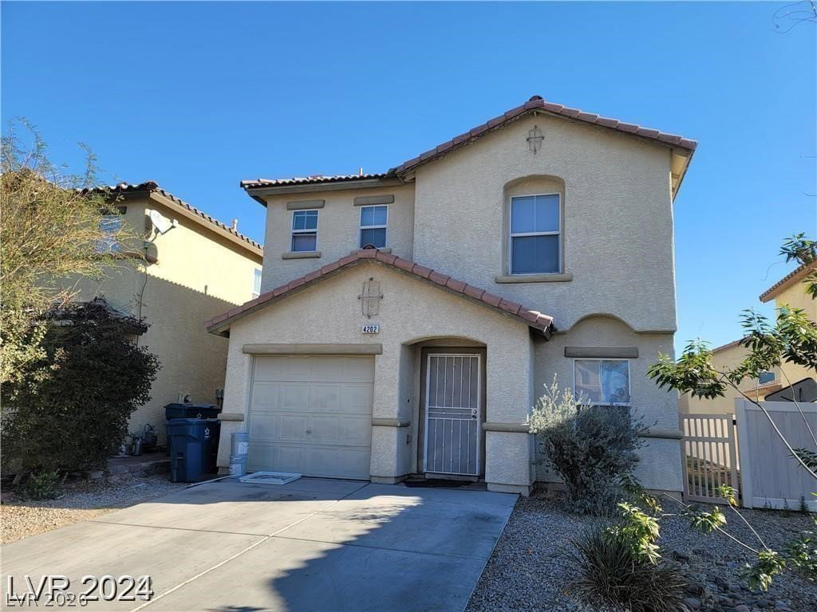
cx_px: 408
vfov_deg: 54.9
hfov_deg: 69.4
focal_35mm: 25
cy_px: 306
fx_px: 590
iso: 20
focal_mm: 7
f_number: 1.8
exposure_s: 1/479
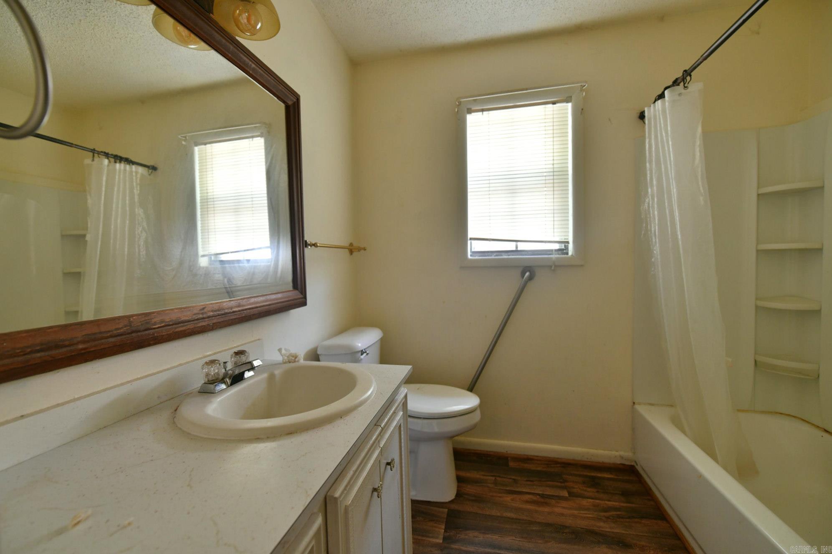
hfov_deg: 104.3
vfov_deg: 81.2
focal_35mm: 14
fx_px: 323
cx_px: 416
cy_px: 277
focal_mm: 14
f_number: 3.5
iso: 2500
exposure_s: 1/125
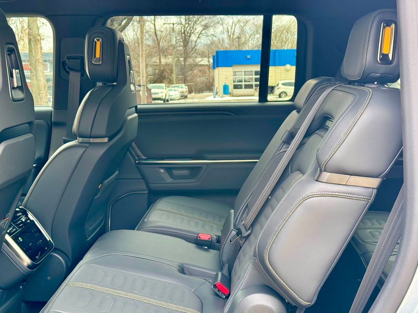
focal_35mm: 48
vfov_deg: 30.3
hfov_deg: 39.7
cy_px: 156
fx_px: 580
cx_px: 209
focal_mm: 6.76
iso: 80
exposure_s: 1/172
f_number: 1.78
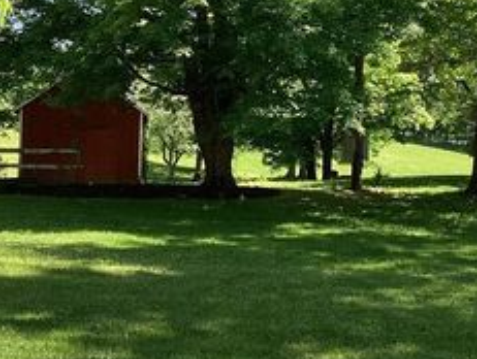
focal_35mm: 67
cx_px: 240
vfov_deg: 22.0
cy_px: 178
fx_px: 925
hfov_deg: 28.9
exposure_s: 1/189
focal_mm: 3.3
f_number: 2.4
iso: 25
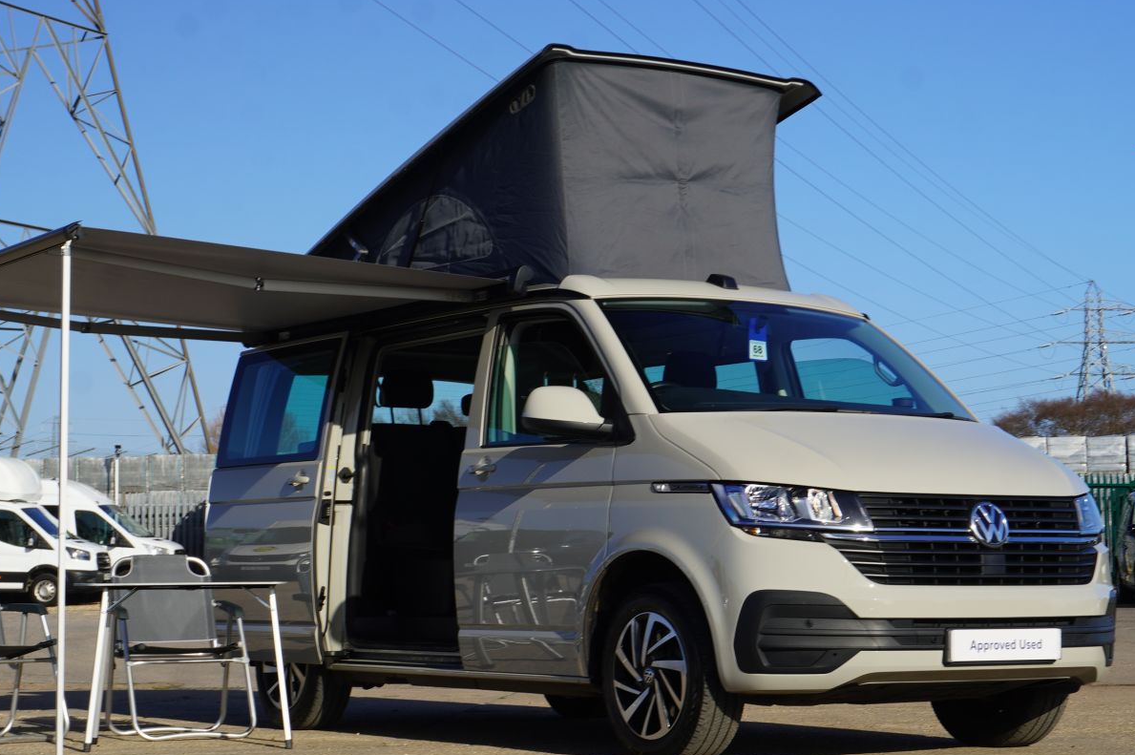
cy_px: 421
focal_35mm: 75
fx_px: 2353
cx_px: 520
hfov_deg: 27.1
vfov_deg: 18.2
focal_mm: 37
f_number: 10
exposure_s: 1/125
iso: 100
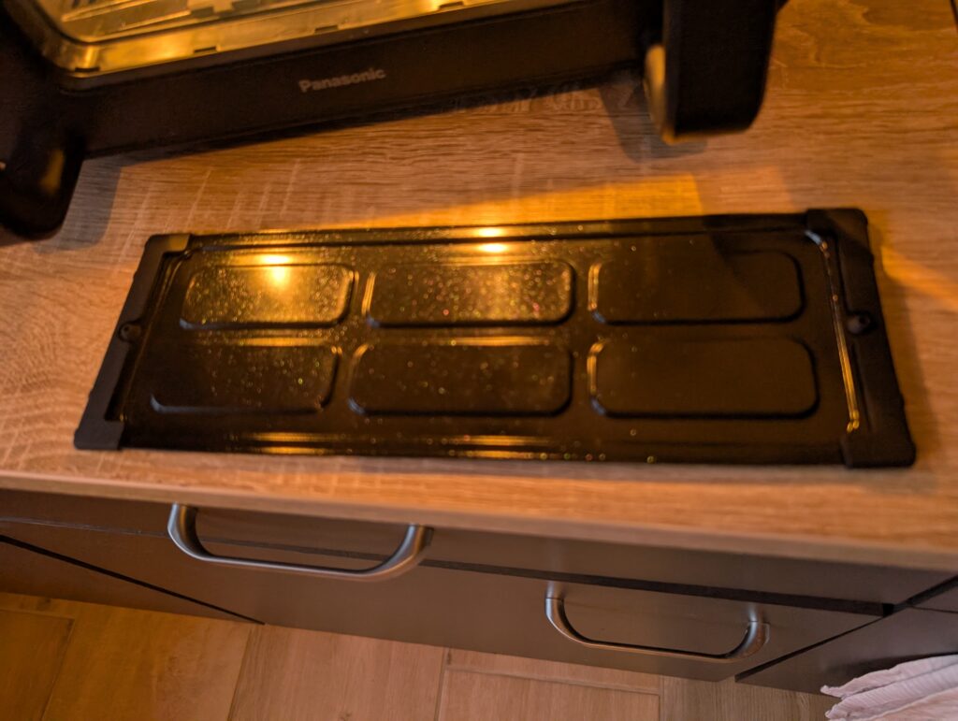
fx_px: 665
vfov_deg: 56.9
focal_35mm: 24
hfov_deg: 71.5
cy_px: 360
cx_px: 479
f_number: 1.68
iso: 270
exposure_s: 1/100
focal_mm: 6.9
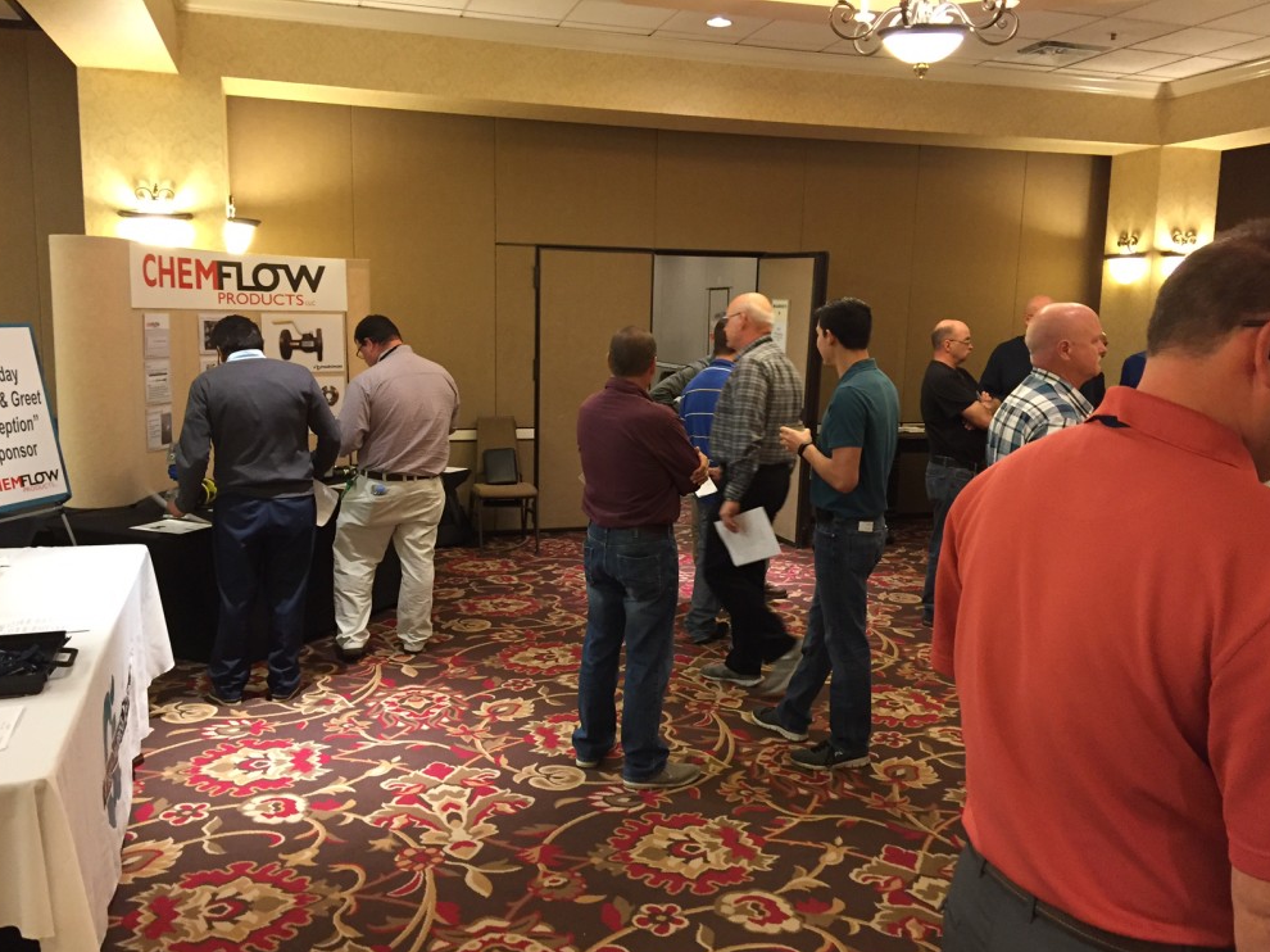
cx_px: 638
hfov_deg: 60.0
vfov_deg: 46.8
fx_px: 1100
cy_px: 491
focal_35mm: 30
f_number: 2.2
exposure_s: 1/24
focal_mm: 4.15
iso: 250
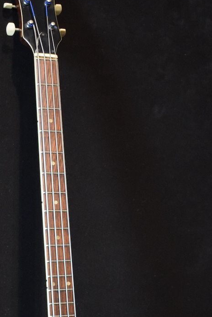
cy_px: 299
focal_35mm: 84
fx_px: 742
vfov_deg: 23.4
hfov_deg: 16.2
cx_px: 46
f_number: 4
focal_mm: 26
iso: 2800
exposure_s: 1/30
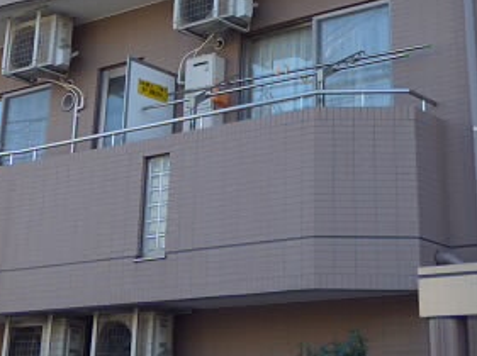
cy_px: -92
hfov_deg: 24.4
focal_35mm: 80
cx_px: 237
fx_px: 1101
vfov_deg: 17.4
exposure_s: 1/250
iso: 100
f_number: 3.3
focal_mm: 5.53
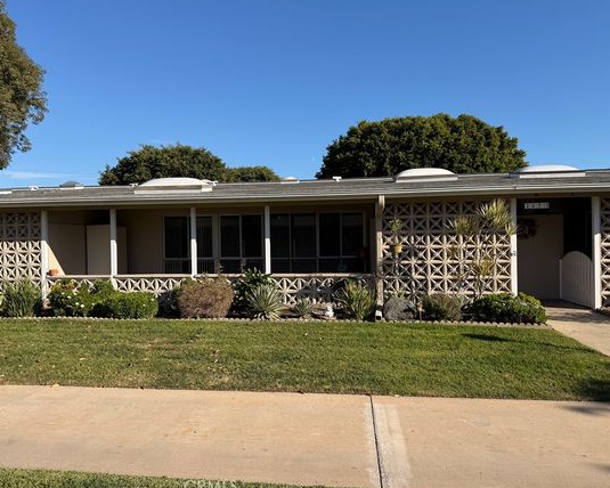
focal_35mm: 26
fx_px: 469
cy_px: 242
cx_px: 274
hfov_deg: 65.9
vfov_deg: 54.9
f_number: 1.78
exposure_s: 1/3759
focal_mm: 6.76
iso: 80
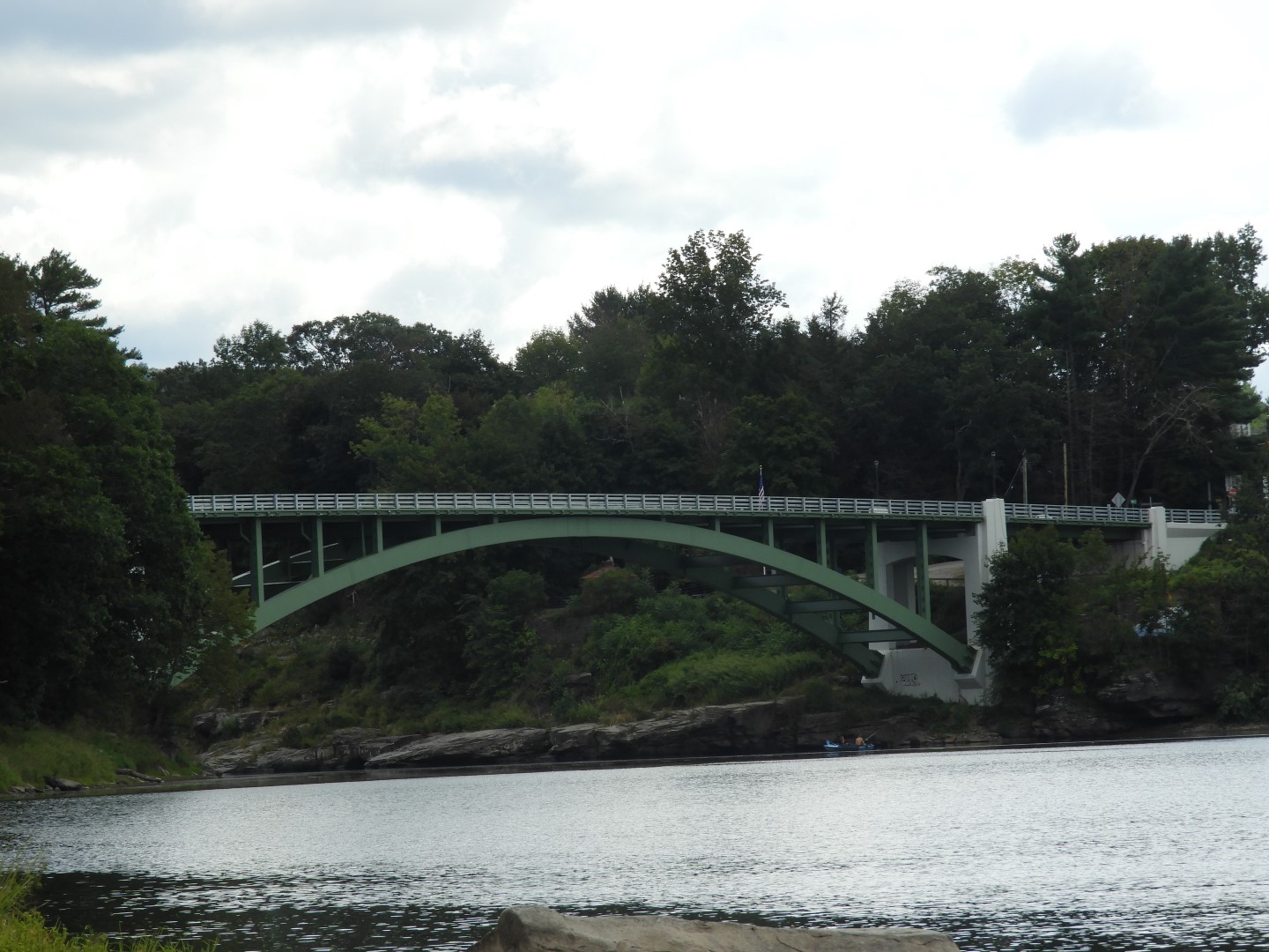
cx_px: 634
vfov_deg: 8.2
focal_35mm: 180
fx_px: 6599
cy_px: 476
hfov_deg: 11.0
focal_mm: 32.2
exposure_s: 1/400
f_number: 5.3
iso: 100
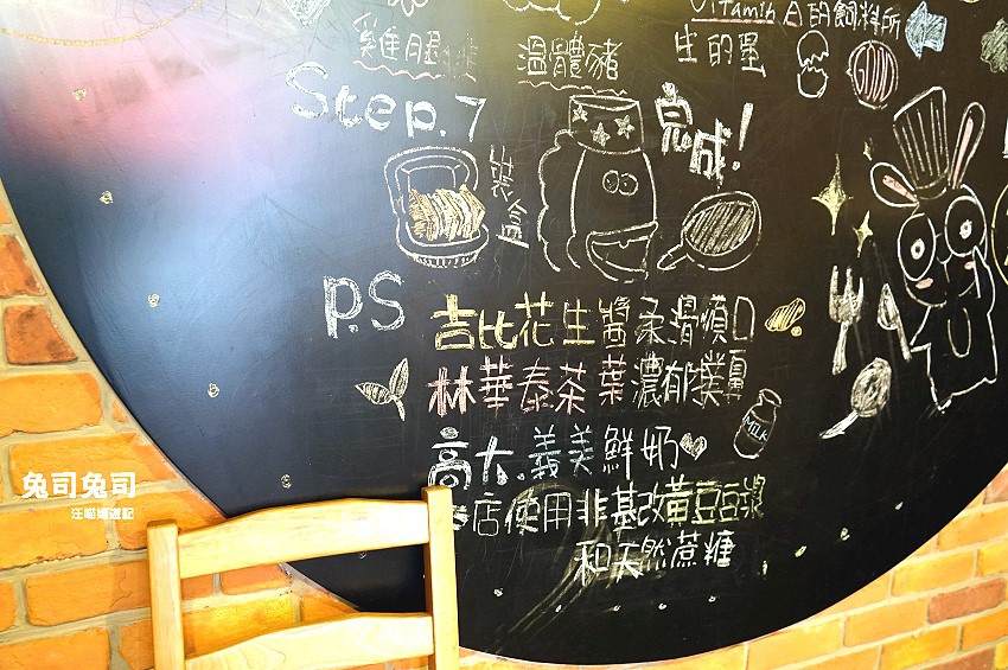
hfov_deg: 65.5
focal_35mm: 28
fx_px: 783
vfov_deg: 46.3
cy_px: 335
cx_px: 504
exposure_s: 1/60
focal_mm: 28
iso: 2500
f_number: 3.5
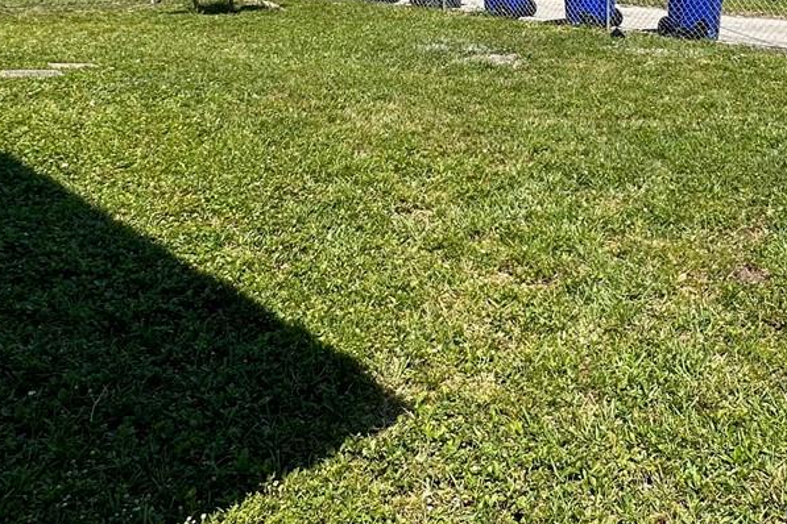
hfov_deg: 48.0
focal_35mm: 39
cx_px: 575
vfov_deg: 32.1
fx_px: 853
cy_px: 26
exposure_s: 1/558
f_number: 2.2
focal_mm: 2.22
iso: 40
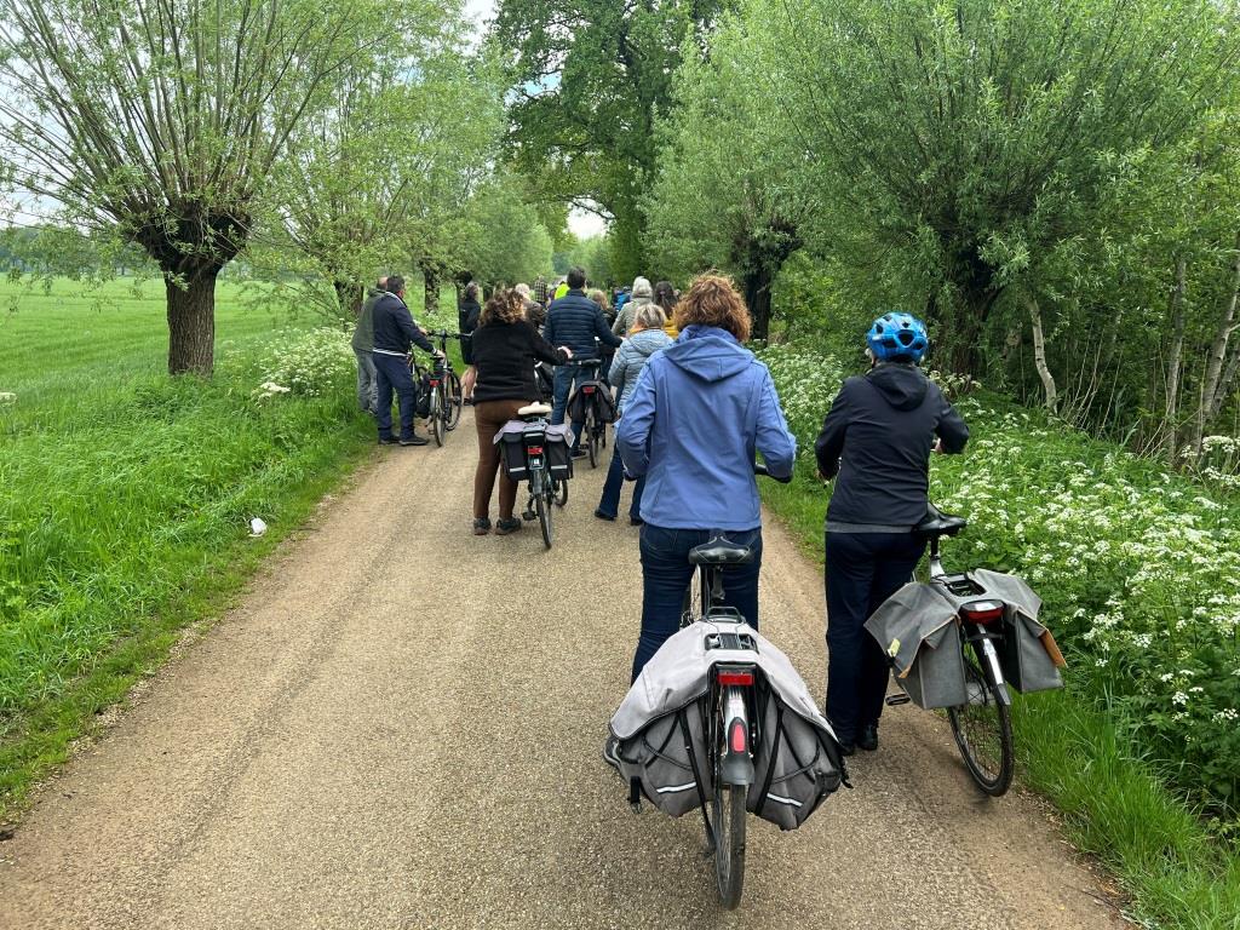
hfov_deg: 67.3
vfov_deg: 53.1
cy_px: 465
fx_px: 931
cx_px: 620
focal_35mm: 26
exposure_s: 1/628
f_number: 1.5
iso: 50
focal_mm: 5.7
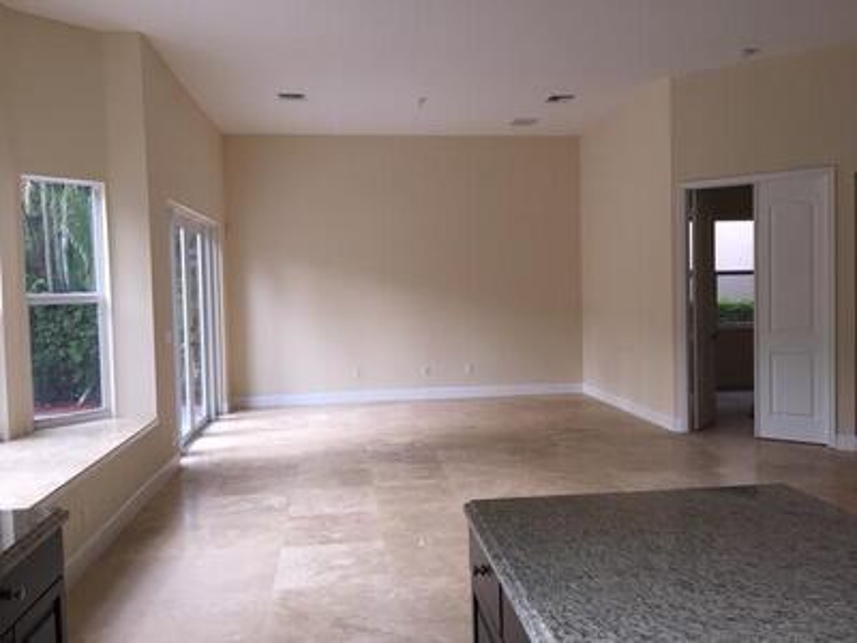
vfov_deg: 48.2
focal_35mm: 29
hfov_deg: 61.7
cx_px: 428
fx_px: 718
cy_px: 322
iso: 50
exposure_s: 1/30
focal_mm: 4.15
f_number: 2.2
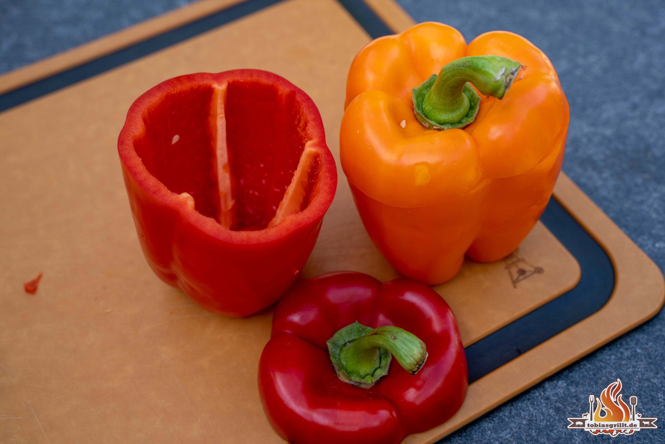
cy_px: 222
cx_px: 332
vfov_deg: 27.5
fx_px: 905
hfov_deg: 40.3
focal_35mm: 49
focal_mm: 49
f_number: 6.3
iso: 125
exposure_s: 1/160
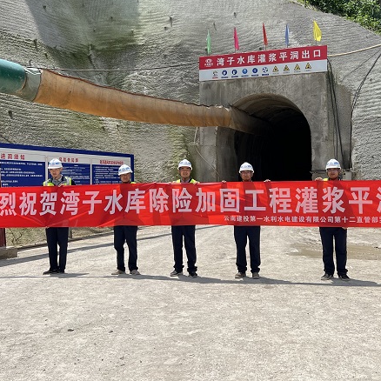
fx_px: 523
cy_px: 159
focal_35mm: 42
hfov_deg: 39.7
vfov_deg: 39.9
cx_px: 247
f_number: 1.5
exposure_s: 1/4831
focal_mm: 5.7
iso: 50
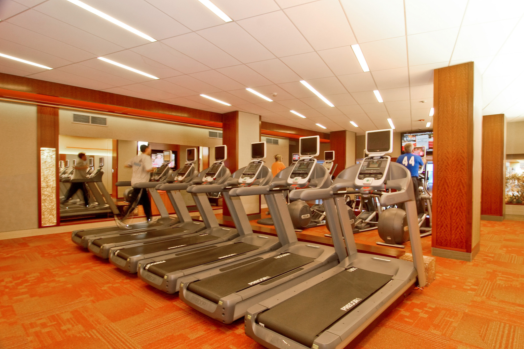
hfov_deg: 86.9
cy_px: 179
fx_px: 277
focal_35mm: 19
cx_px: 274
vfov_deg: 64.5
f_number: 7.1
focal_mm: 12
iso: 320
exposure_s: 1/8
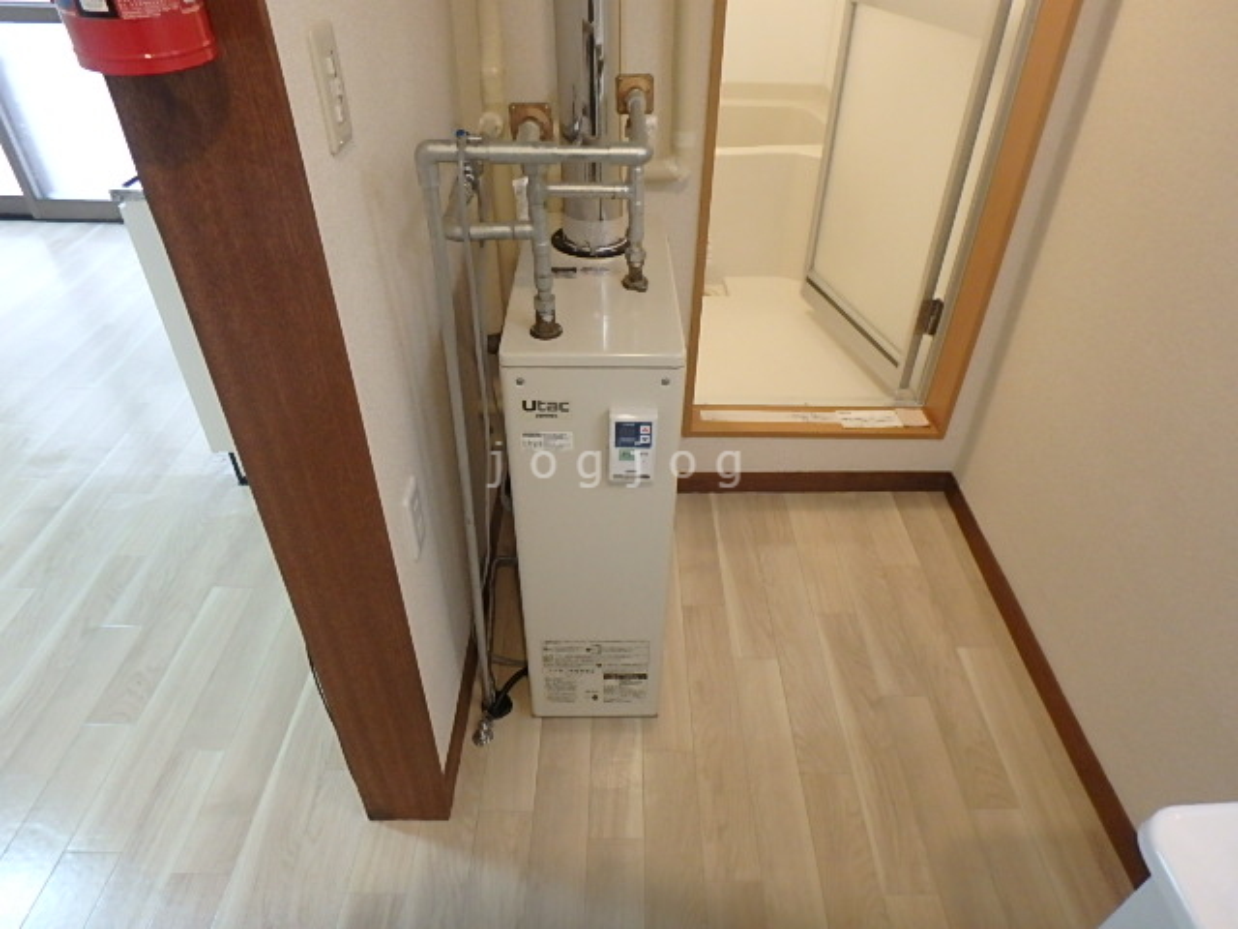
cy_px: 464
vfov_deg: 63.4
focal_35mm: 21
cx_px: 619
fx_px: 751
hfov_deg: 79.0
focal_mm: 3.7
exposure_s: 1/30
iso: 400
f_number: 3.5
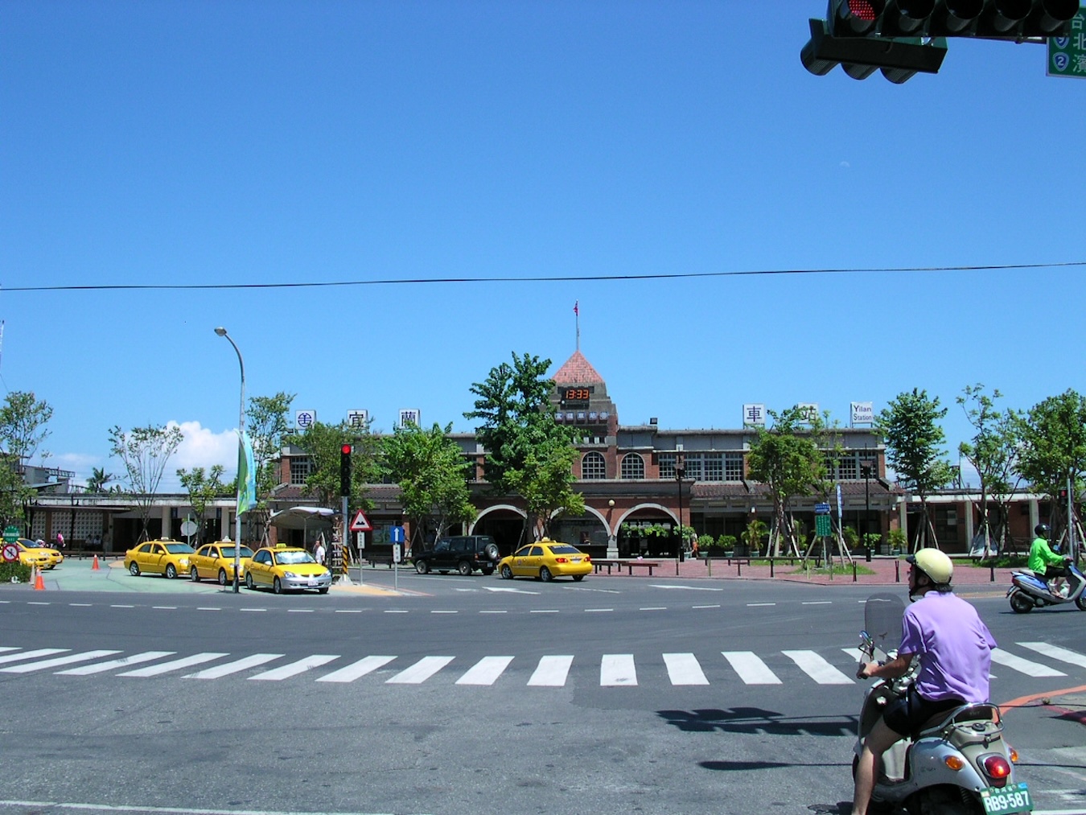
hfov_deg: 50.1
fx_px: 1161
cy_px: 408
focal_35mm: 37
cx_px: 543
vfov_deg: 38.7
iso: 100
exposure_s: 1/442
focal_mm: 5.6
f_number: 4.5
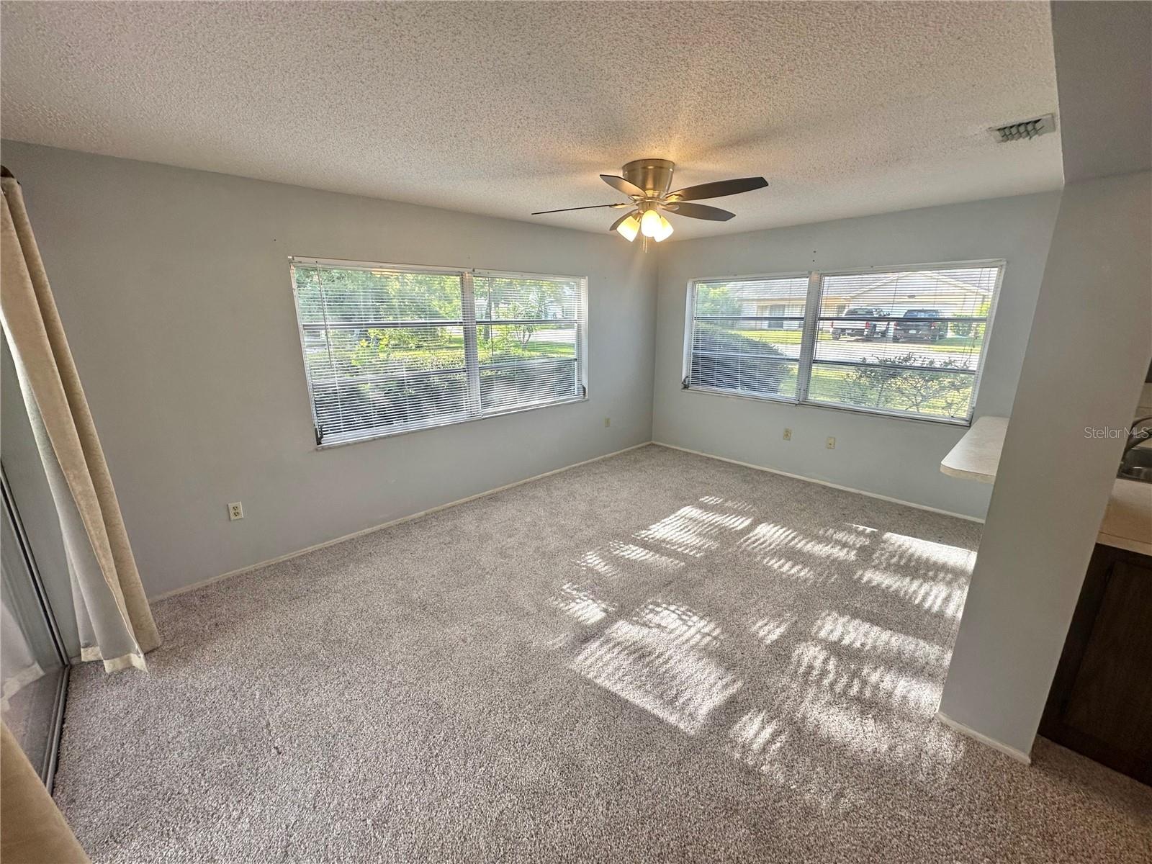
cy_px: 432
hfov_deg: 102.1
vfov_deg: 85.7
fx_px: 466
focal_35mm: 14
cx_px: 576
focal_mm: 2.22
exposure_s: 1/120
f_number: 2.2
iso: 64
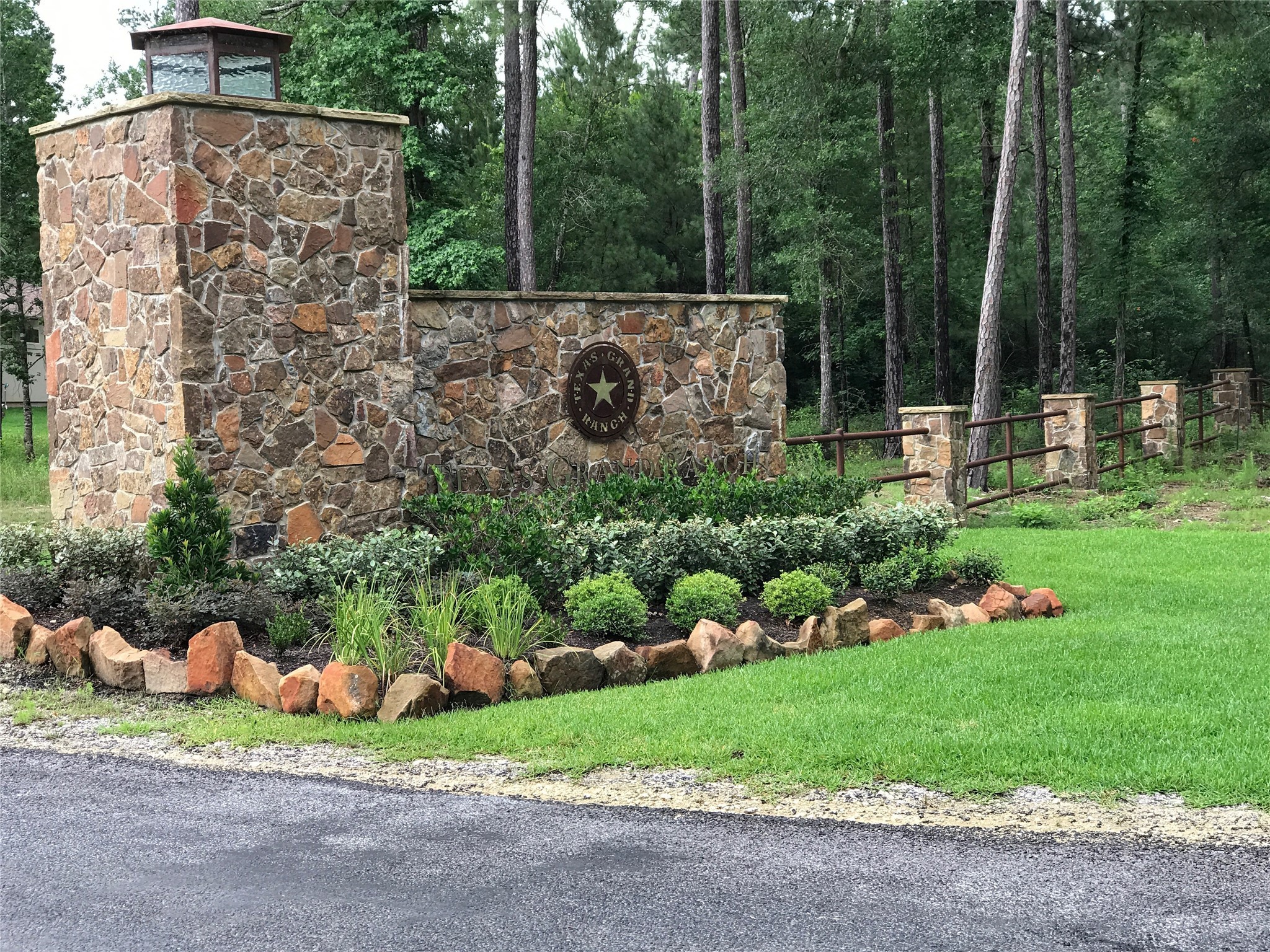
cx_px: 635
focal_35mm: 57
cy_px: 476
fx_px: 2091
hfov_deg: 33.8
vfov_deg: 25.7
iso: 32
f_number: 2.8
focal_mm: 6.6
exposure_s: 1/120
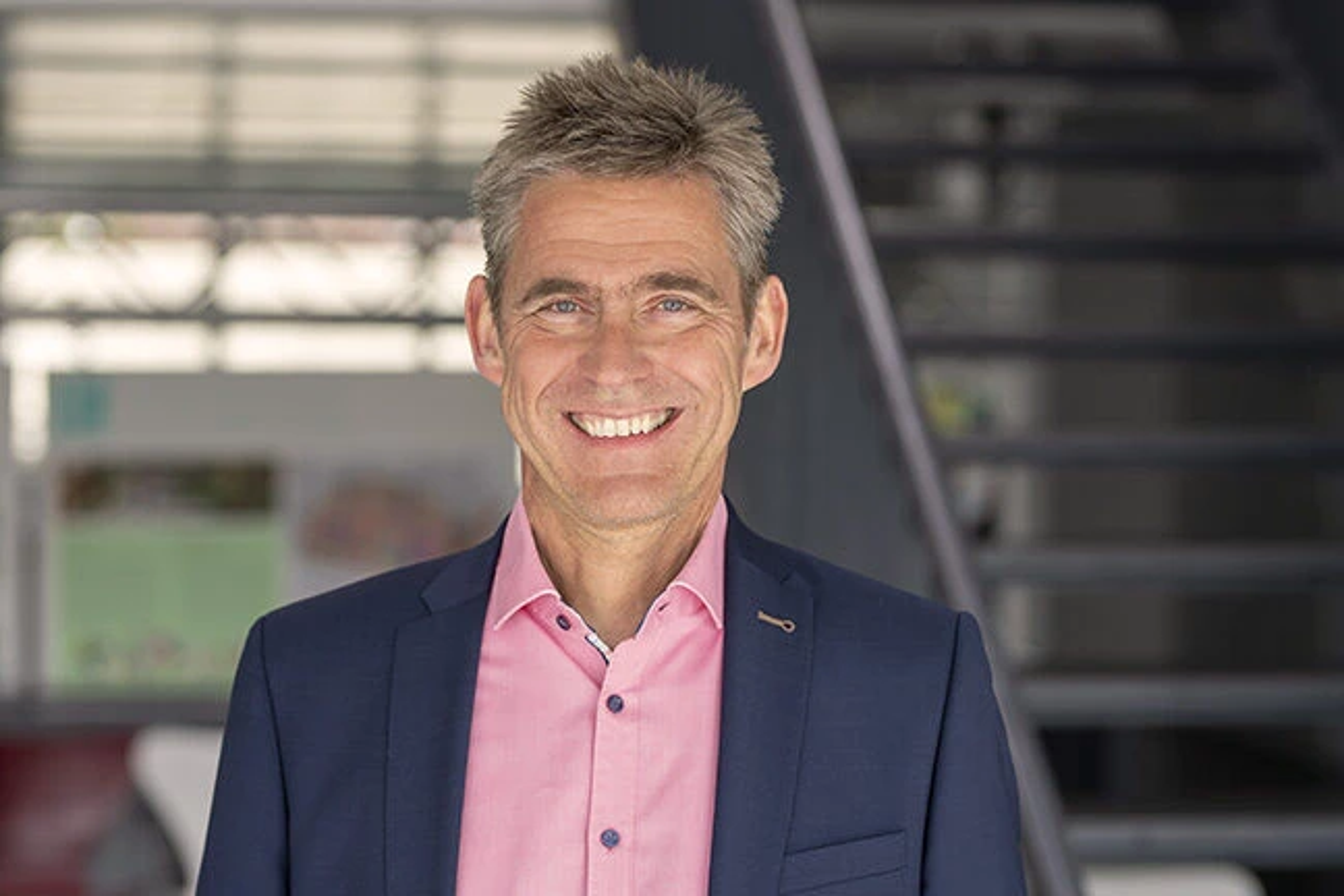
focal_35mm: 85
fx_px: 3173
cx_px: 672
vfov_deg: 16.1
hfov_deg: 23.9
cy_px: 448
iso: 200
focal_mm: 85
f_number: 2.8
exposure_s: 1/250
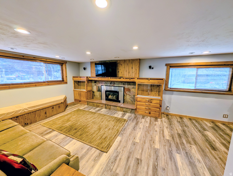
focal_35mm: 12
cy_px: 88
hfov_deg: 110.5
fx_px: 81
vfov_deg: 94.6
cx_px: 116
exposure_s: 1/40
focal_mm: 2.23
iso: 51
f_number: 1.95
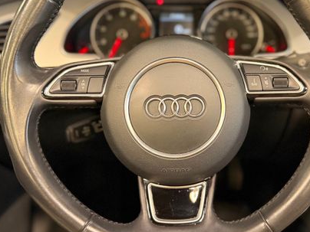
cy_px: 92
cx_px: 189
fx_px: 340
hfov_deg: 48.6
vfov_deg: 37.6
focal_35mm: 38
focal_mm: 6.76
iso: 400
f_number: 1.78
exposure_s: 1/60
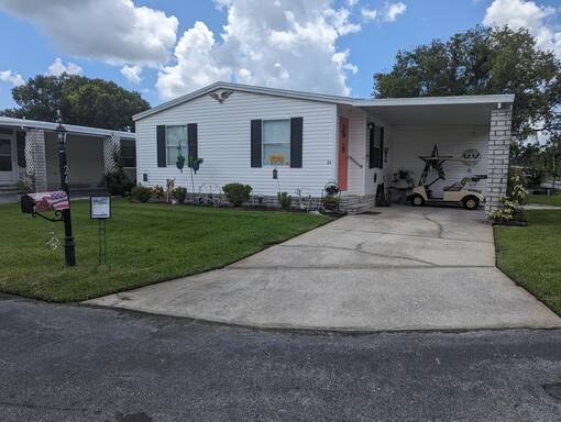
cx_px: 280
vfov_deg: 56.9
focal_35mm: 24
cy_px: 211
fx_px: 390
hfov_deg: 71.5
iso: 46
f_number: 1.85
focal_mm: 6.81
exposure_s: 1/2513
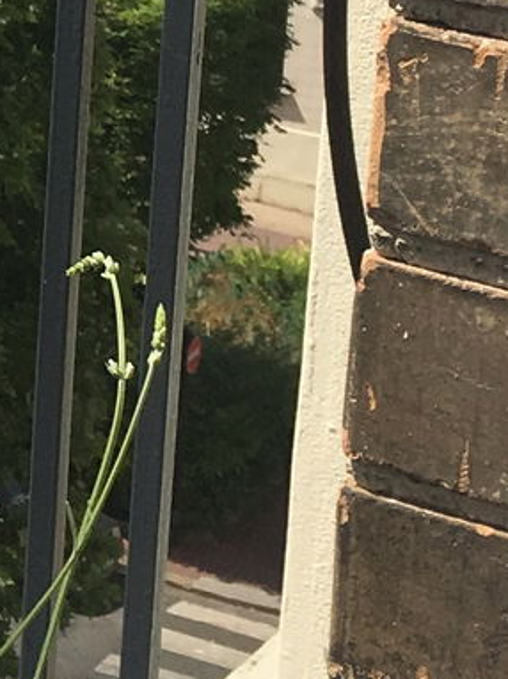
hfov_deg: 8.2
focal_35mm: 162
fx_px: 3173
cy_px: -300
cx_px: -806
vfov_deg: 11.7
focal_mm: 4.15
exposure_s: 1/2024
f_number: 2.2
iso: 25
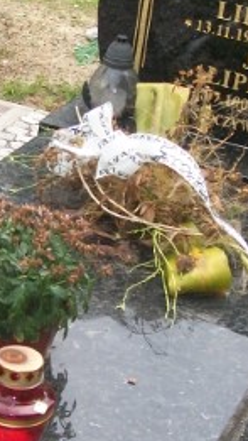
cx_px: -10
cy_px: 228
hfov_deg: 12.4
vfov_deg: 22.2
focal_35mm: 96
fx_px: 1121
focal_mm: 6
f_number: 2.7
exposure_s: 1/200
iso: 80
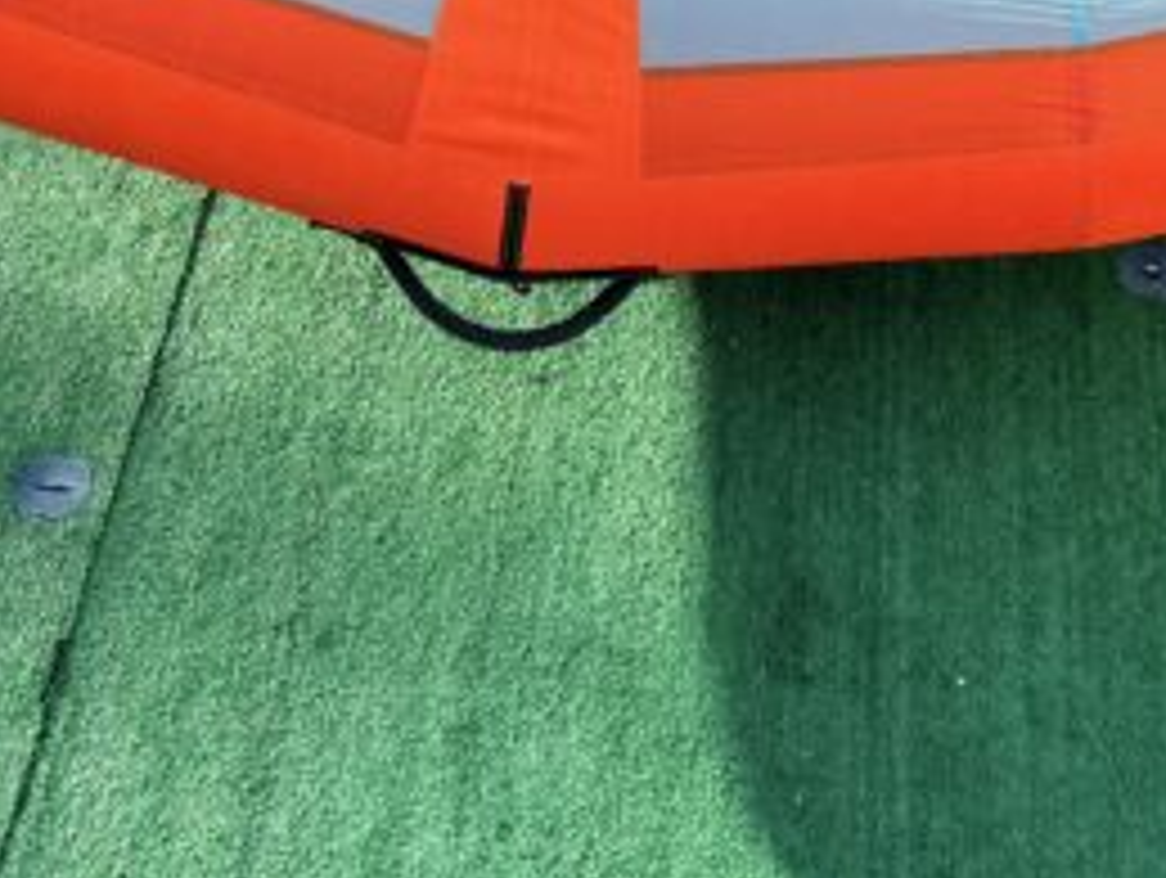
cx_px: 495
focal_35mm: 74
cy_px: -126
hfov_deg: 26.3
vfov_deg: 19.0
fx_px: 2496
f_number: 1.78
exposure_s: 1/1314
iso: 80
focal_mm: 6.76
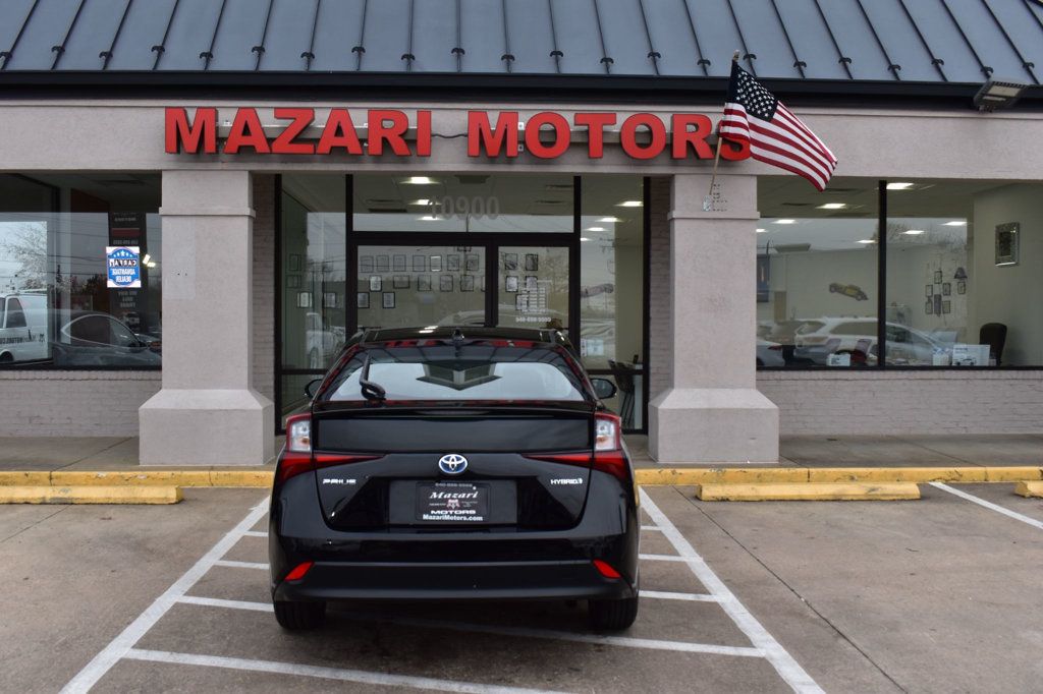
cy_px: 347
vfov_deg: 35.5
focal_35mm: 38
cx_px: 522
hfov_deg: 51.3
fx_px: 1086
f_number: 9
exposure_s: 1/100
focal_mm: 25
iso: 400
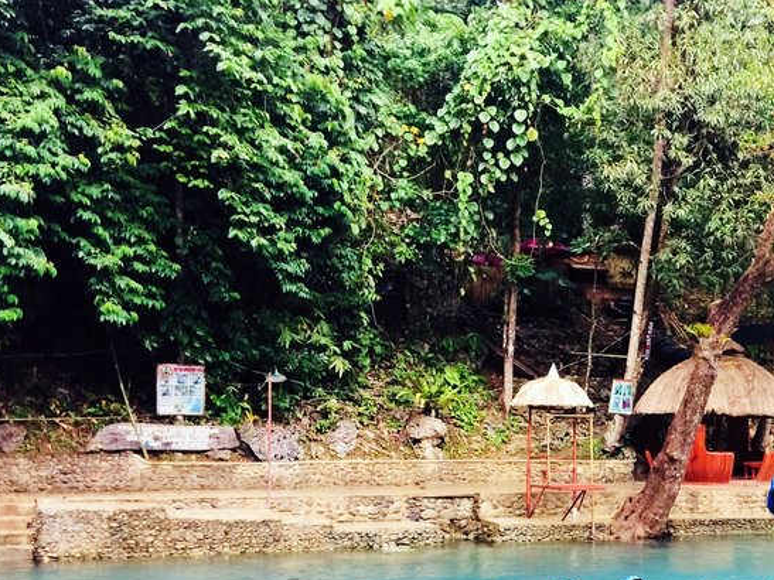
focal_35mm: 52
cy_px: 462
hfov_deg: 35.1
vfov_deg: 27.5
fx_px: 1162
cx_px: 664
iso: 40
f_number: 2.2
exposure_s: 1/40
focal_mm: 4.15
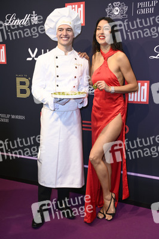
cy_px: 120
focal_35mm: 45
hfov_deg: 29.8
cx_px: 80
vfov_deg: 43.6
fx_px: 299
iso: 500
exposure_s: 1/250
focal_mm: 45
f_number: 5.6
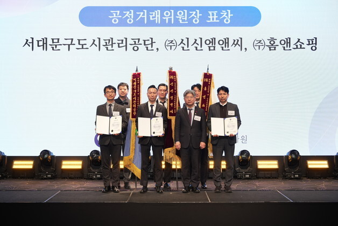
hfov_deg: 28.8
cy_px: 113
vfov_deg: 19.5
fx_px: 657
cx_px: 169
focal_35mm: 70
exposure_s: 1/100
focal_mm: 70
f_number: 5.6
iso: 1250
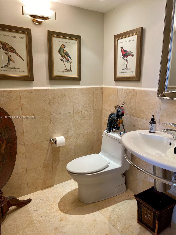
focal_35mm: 26
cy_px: 118
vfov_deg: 67.3
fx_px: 176
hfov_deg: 53.1
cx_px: 88
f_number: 1.8
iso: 80
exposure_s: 1/60
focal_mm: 4.25
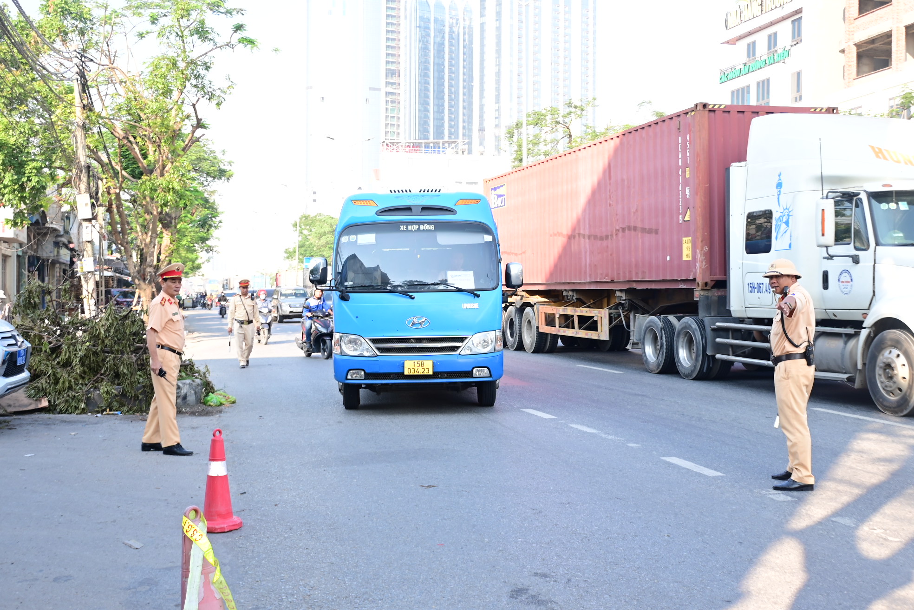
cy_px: 305
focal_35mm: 40
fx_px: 1015
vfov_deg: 33.4
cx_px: 457
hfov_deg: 48.5
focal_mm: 27
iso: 160
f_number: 4
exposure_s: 1/200
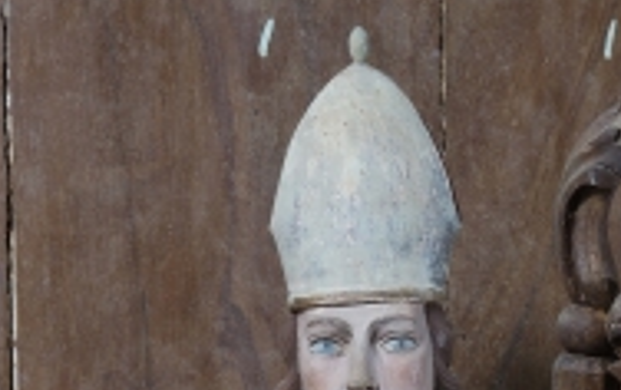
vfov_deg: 5.2
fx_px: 4219
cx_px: 393
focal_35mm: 249
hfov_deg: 8.4
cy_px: 783
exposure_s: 1/60
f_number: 20
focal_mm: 60
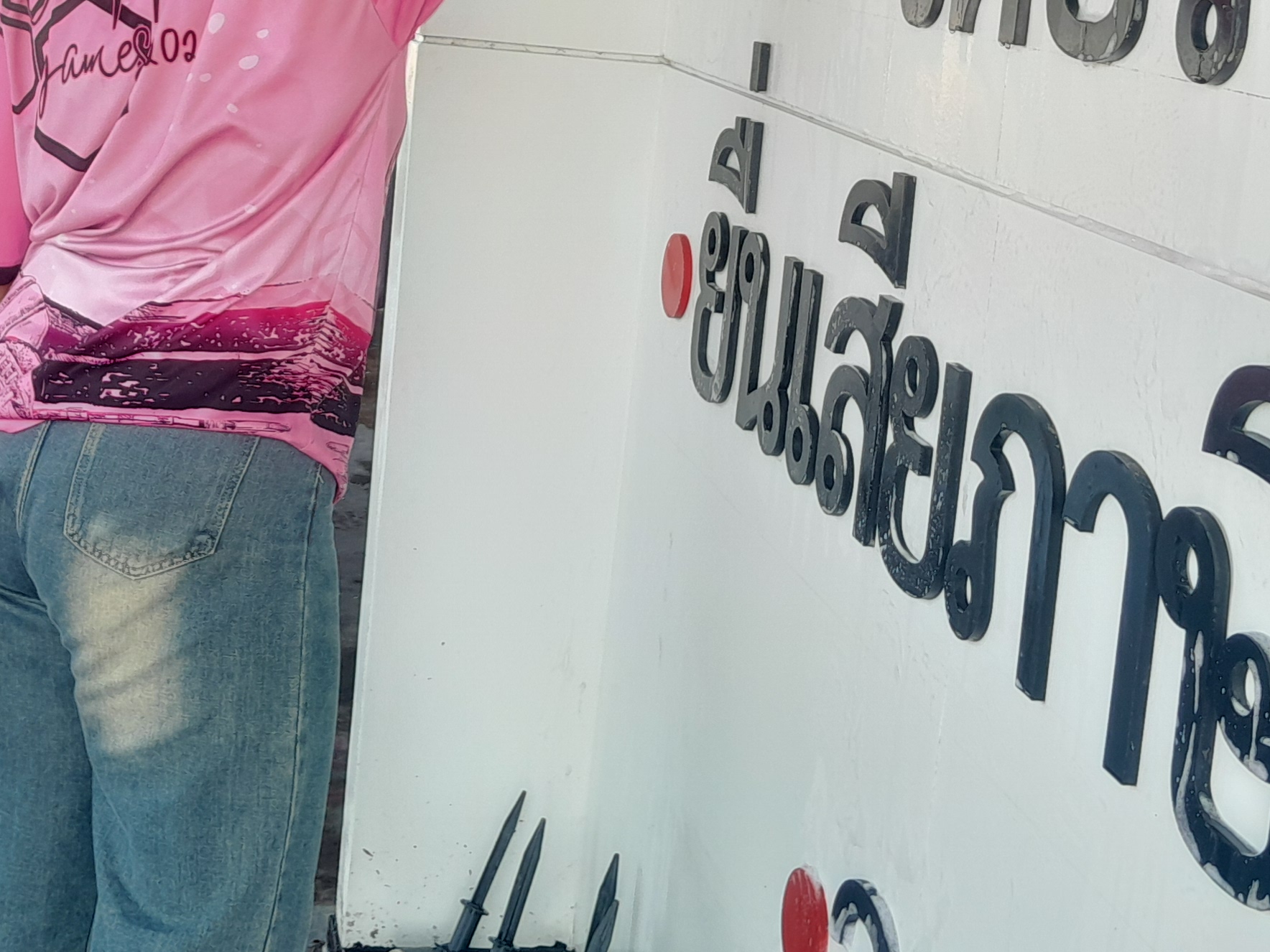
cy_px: 76
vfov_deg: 23.7
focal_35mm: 60
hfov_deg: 32.0
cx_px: 465
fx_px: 2201
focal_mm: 3.98
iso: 40
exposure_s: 1/60
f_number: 1.8
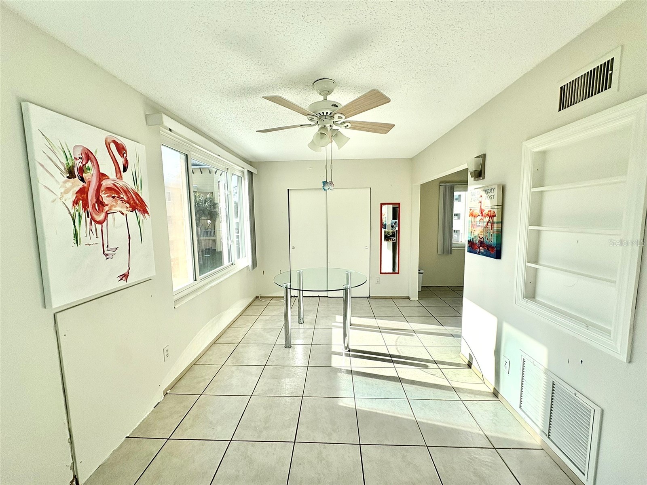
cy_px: 242
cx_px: 324
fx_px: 262
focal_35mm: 14
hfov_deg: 102.1
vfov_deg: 85.7
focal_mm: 2.22
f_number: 2.2
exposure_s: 1/980
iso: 50
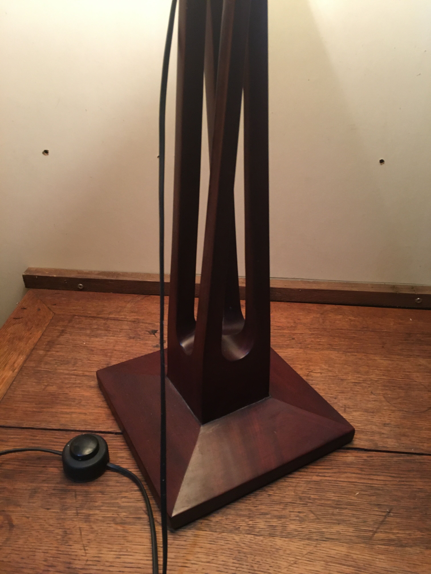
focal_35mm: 29
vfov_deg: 61.7
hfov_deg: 48.2
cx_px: 216
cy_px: 287
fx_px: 481
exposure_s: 1/20
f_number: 2.2
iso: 200
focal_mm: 4.15
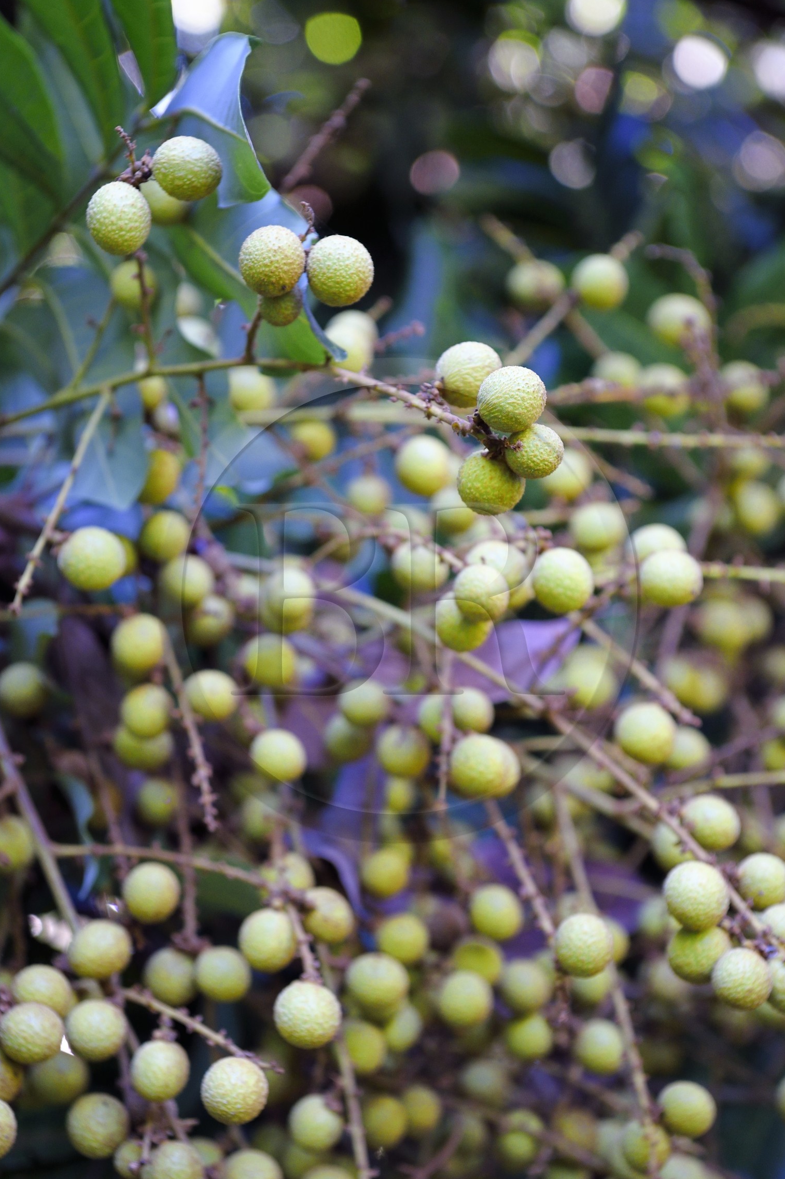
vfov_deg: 27.4
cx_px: 396
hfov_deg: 18.4
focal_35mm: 74
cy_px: 600
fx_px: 2422
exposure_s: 1/50
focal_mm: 70
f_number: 5
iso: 800
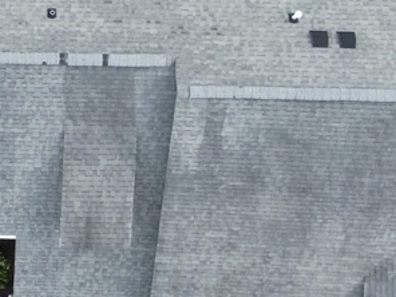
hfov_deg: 16.6
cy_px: -13
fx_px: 1304
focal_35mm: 114
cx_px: -62
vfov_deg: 12.8
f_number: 3.2
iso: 100
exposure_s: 1/240
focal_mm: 5.69
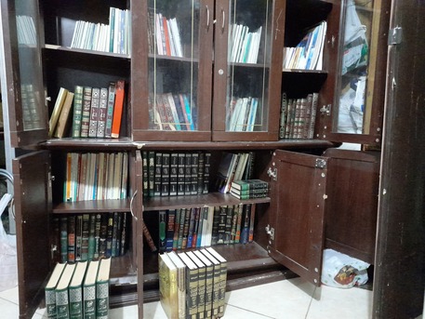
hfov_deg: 69.4
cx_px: 212
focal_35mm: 25
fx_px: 307
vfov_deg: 54.9
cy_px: 160
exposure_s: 1/17
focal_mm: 4.6
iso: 1600
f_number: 2
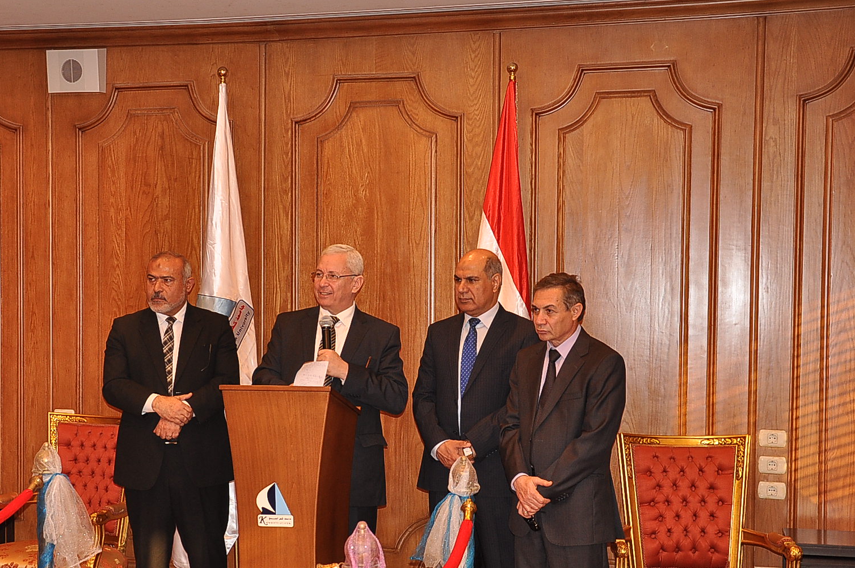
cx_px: 314
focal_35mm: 64
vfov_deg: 21.1
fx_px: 1518
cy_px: 357
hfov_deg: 31.3
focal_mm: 30
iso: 500
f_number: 5
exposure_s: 1/50
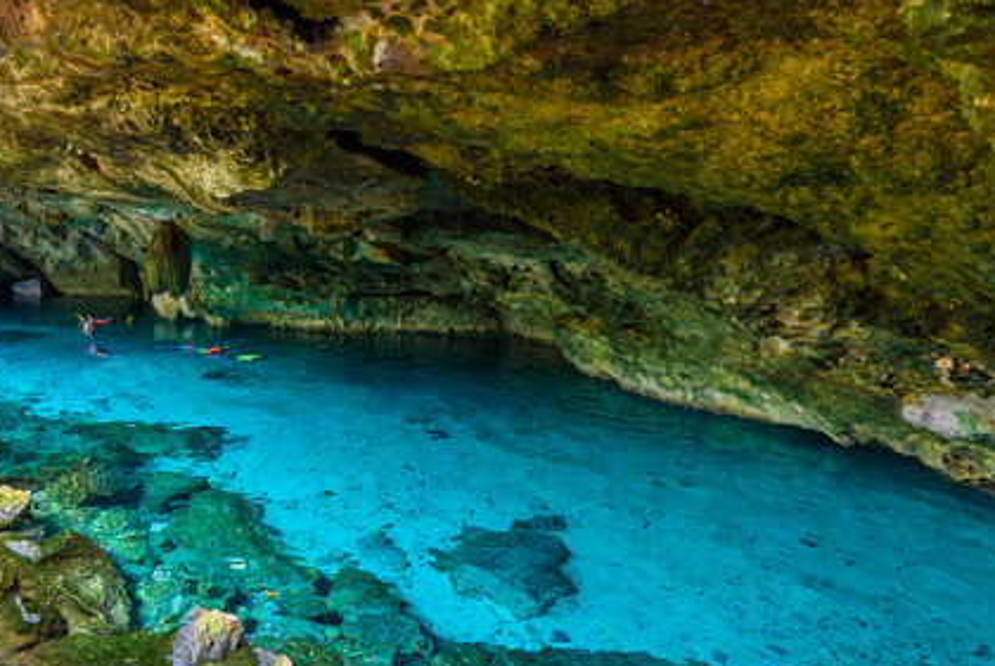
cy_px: 293
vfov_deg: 49.5
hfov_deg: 67.6
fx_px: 719
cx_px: 339
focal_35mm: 26
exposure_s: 1/80
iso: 800
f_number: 2.8
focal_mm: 14
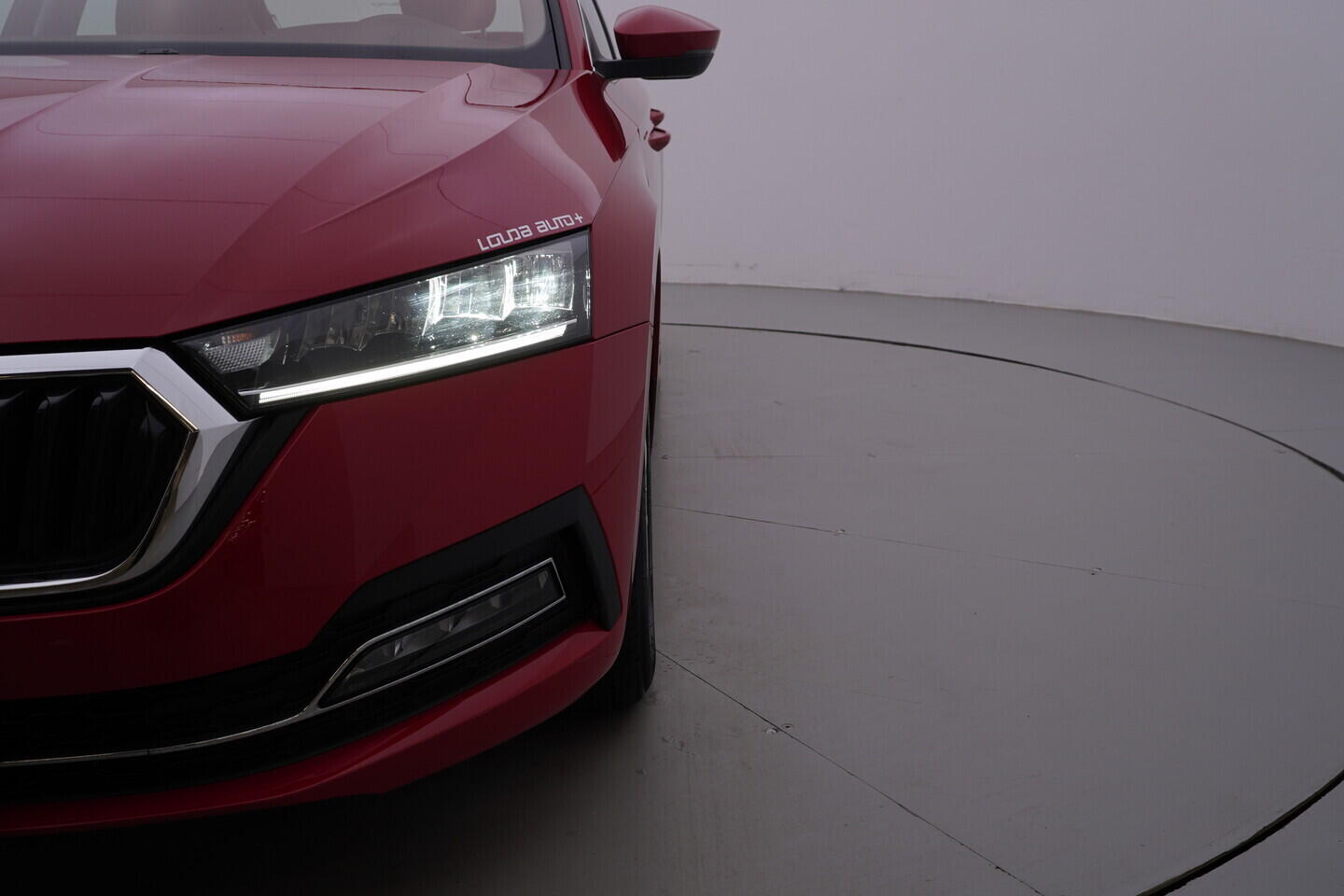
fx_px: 1344
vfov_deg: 36.9
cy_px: 448
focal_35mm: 36
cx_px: 672
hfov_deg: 53.1
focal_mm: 24
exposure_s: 1/125
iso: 125
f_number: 5
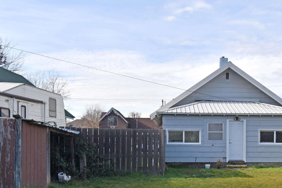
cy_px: 147
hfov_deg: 39.6
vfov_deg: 27.1
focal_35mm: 49
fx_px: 384
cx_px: 199
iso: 200
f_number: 9
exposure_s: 1/320
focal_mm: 20
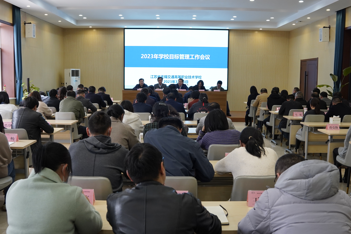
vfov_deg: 36.9
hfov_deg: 53.1
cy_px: 117
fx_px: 351
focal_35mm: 36
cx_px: 176
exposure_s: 1/160
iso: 1250
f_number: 4
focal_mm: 24
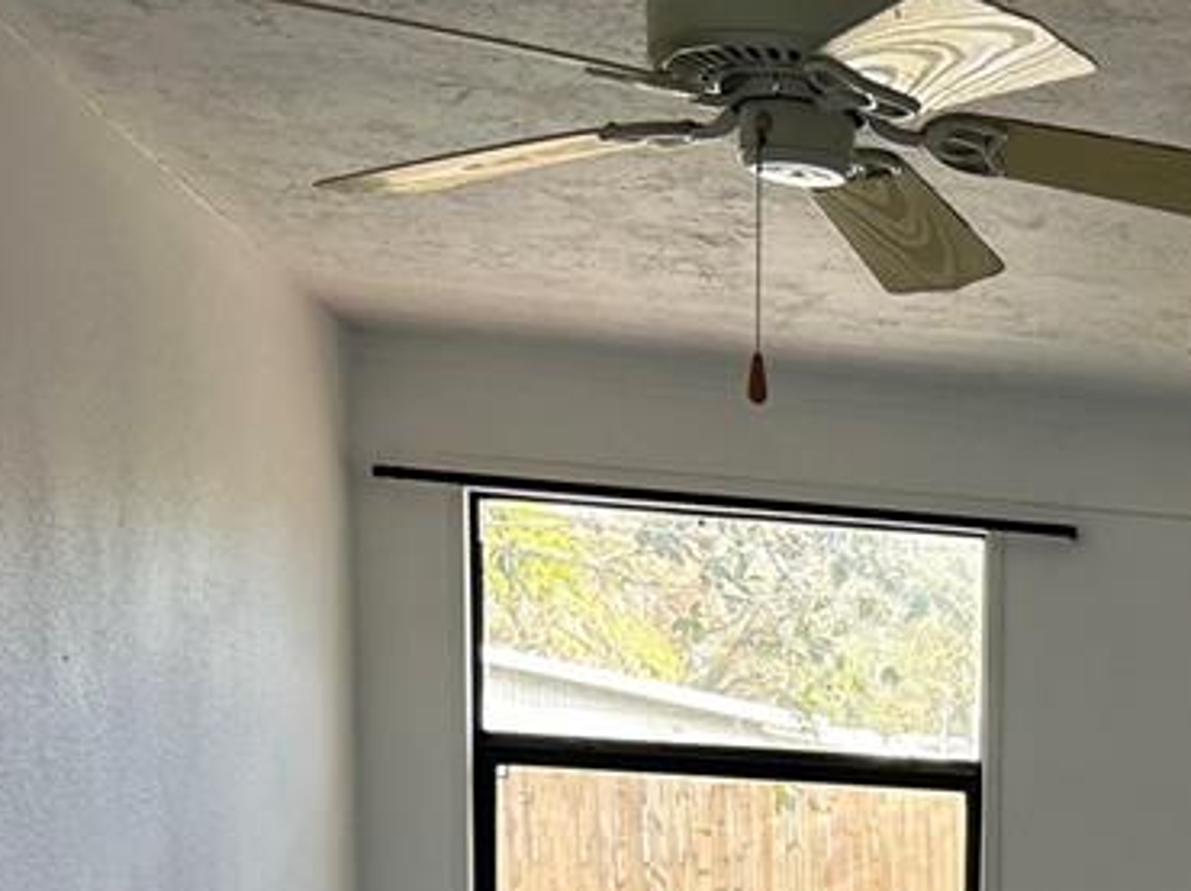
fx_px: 2476
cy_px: 1145
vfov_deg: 19.0
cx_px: 1600
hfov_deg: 23.5
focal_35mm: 72
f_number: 1.5
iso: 125
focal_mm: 5.7
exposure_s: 1/118
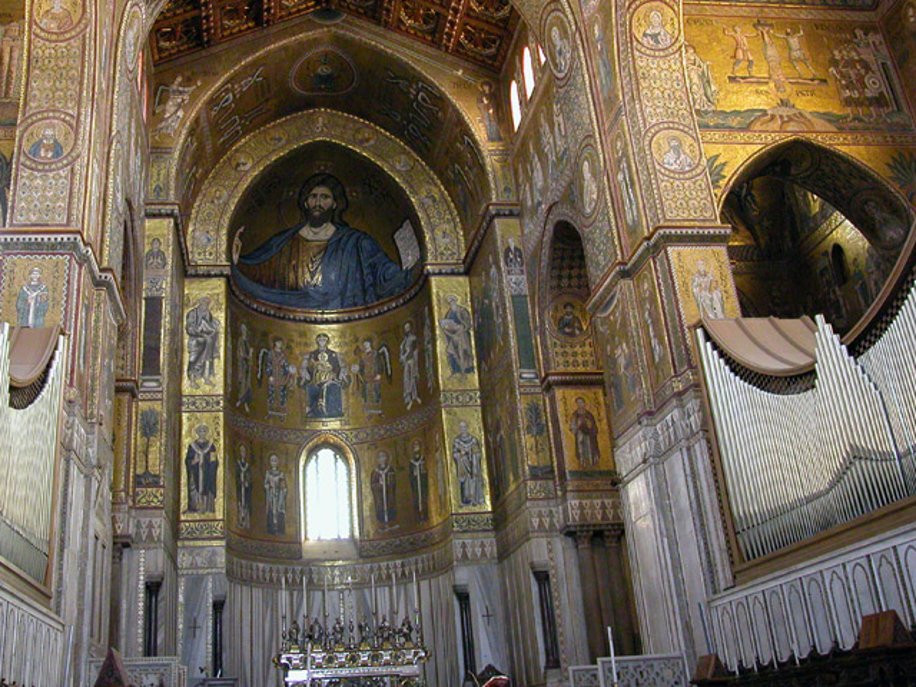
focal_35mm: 35
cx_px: 346
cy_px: 285
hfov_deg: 52.1
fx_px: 926
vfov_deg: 40.6
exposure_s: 1/1.9
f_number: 2.8
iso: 400
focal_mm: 7.1
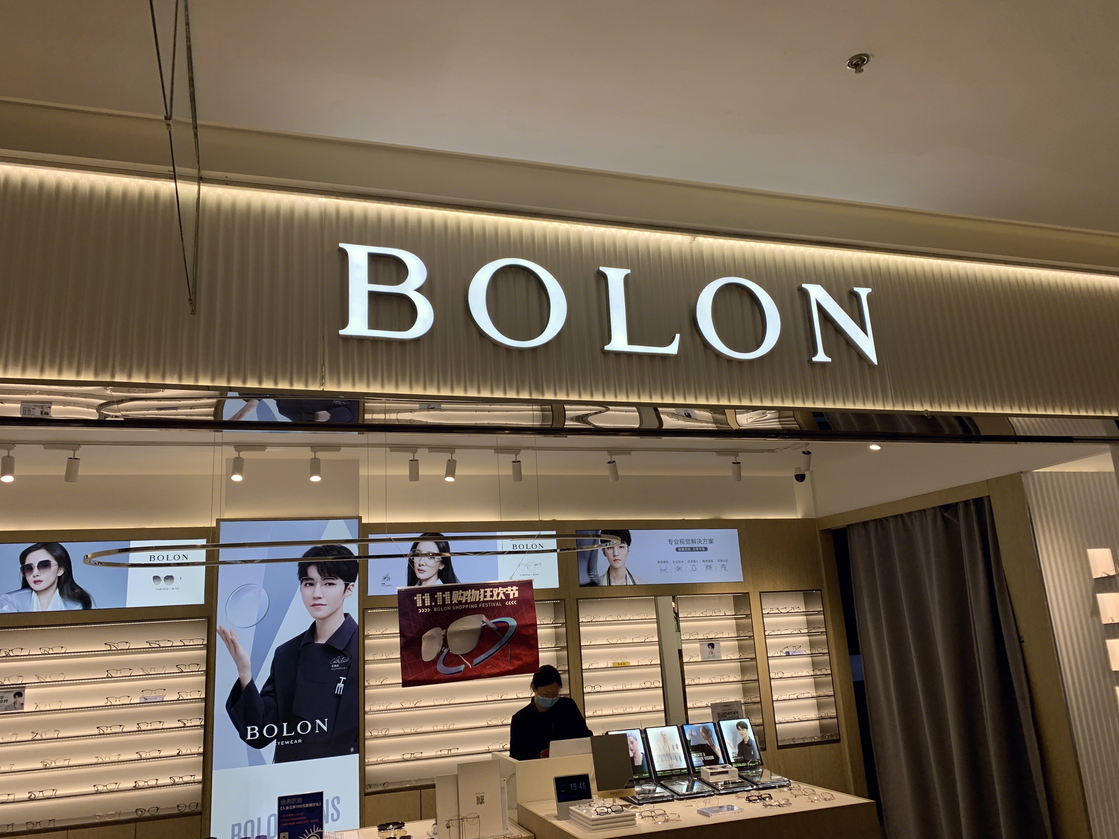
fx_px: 840
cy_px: 420
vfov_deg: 53.1
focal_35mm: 26
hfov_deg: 67.3
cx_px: 560
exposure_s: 1/192
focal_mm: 4.25
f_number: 1.8
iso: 25
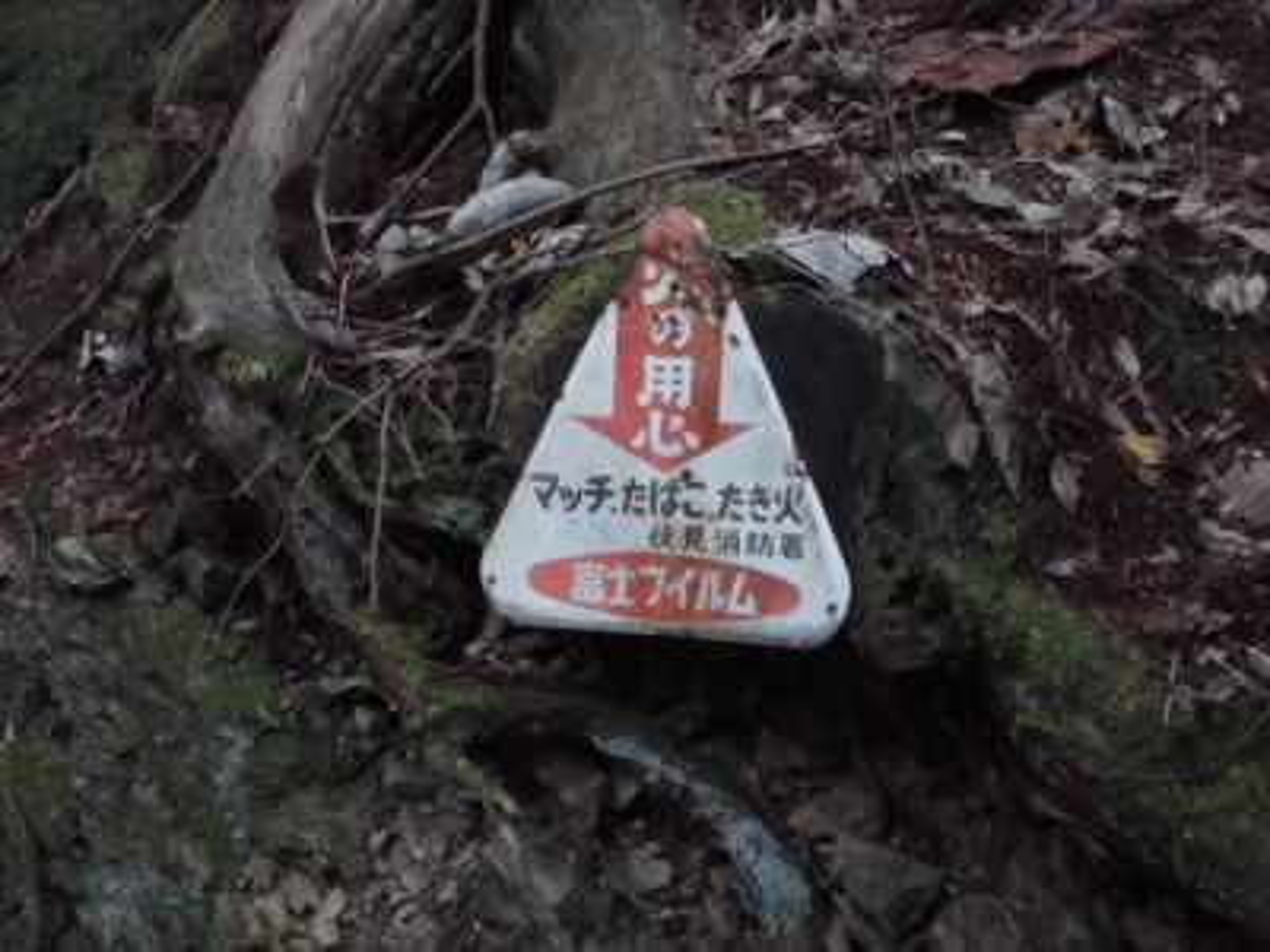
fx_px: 3449
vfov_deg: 15.7
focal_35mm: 94
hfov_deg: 20.9
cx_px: 635
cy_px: 476
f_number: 4.7
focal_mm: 16.9
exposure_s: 1/40
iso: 400
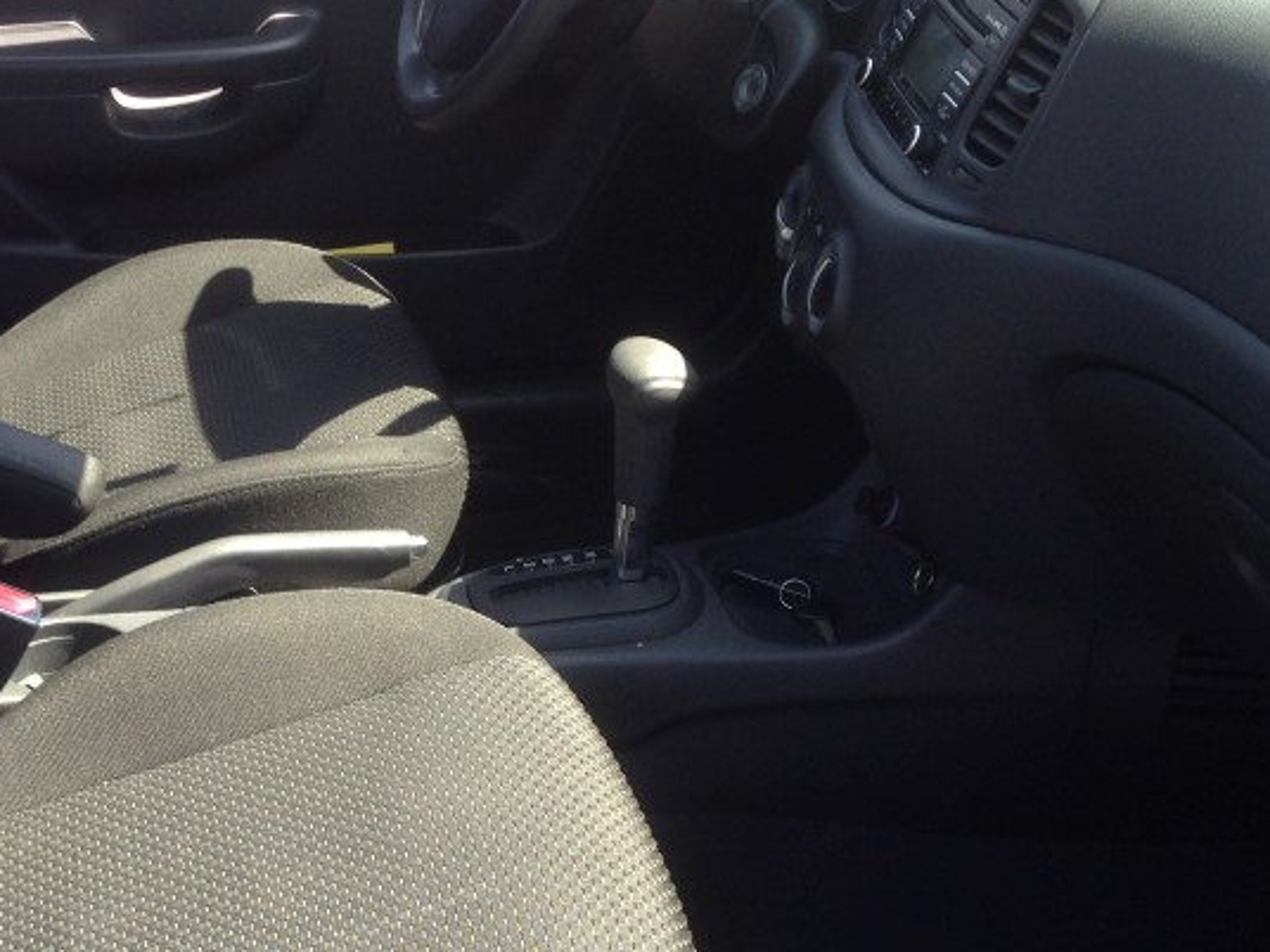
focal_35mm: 63
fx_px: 2311
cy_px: 630
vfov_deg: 23.2
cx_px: 218
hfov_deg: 29.9
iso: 50
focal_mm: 4.12
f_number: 2.4
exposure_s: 1/120
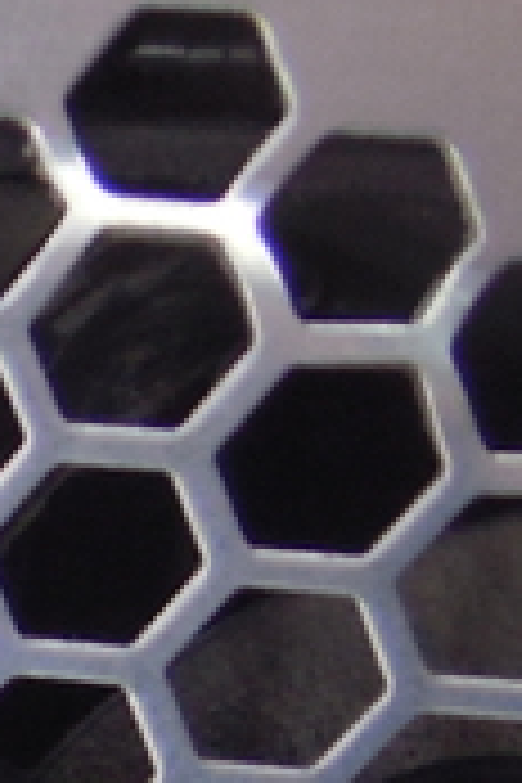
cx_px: -1606
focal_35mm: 153
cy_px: 1341
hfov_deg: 6.8
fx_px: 3327
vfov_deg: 12.4
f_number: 3.1
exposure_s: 1/50
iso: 125
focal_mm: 4.5
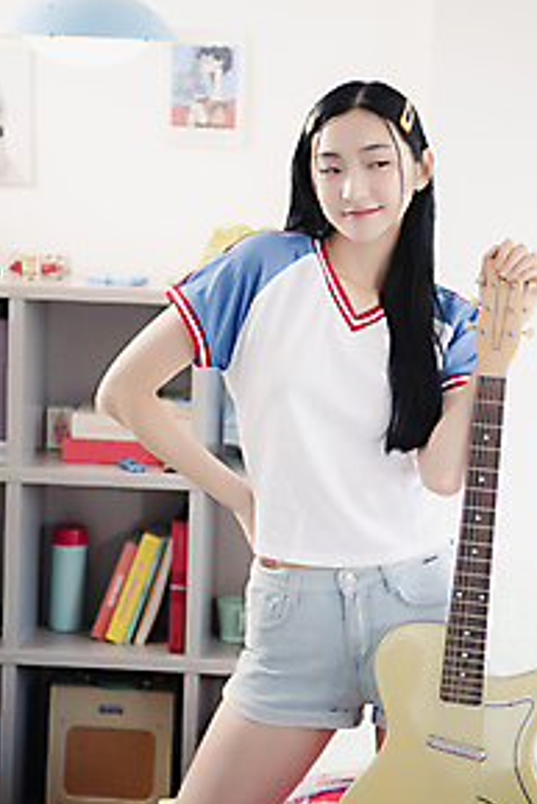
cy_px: 353
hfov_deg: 14.1
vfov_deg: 21.0
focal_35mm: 97
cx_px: 282
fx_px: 2168
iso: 400
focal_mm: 70
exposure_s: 1/100
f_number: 2.8
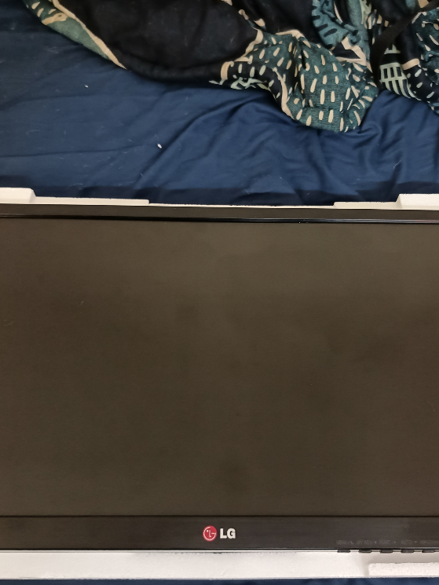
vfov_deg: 55.3
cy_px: 298
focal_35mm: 33
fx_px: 558
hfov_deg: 42.9
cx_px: 229
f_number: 1.75
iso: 2312
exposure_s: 1/25
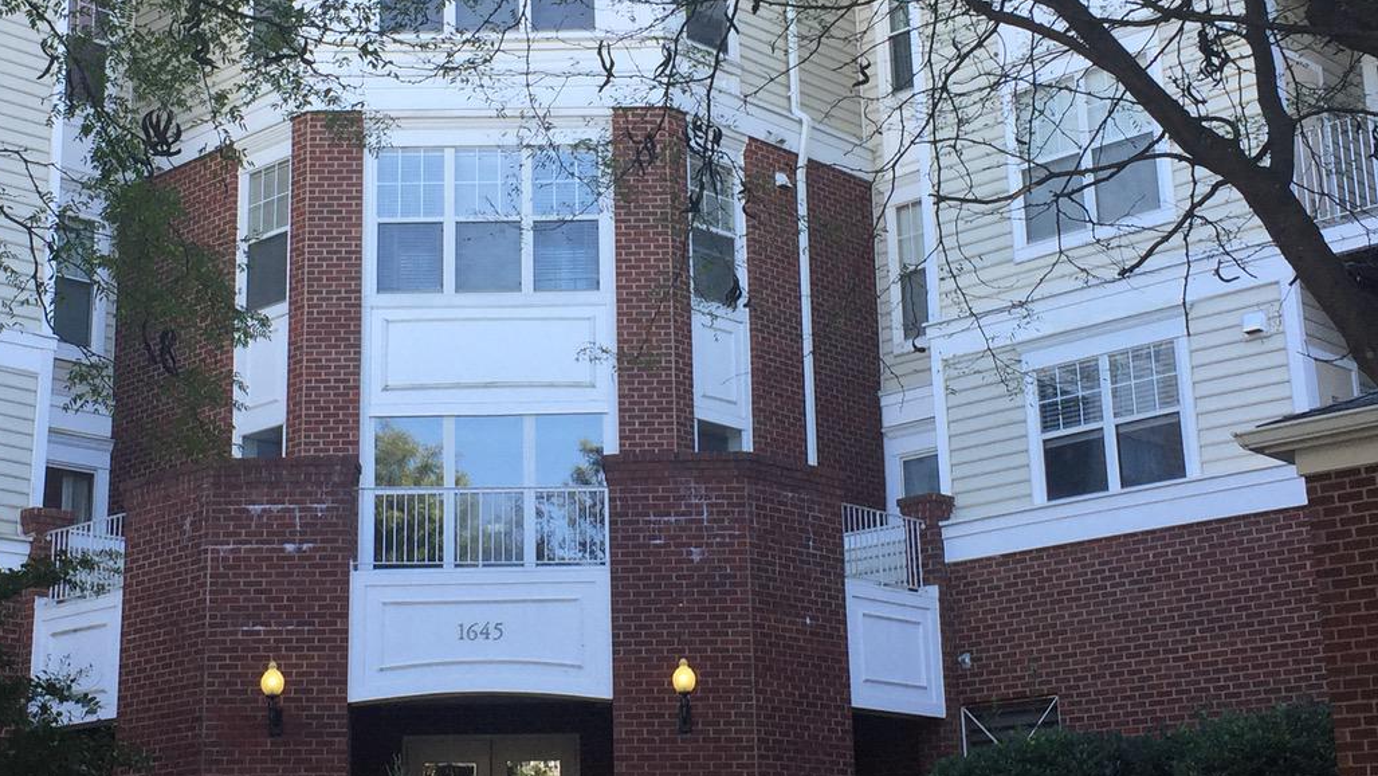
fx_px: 2302
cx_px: 605
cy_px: 310
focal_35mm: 63
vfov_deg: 19.1
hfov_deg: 33.3
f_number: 2.2
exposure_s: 1/186
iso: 32
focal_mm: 4.15
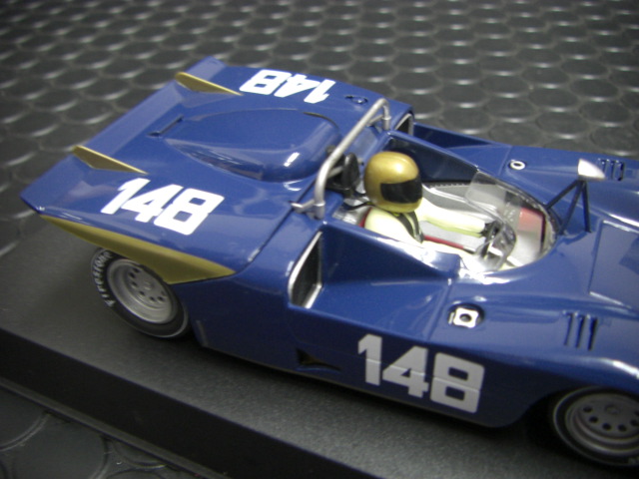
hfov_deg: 49.0
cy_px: 240
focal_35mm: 38
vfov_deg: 37.7
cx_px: 320
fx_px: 701
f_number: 3.4
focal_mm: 6.3
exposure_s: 1/10
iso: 200
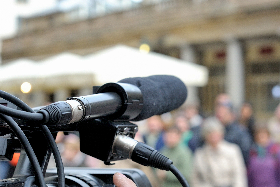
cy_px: 143
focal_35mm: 87
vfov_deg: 15.6
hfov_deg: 23.4
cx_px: 157
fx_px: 676
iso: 800
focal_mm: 50
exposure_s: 1/800
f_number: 6.3
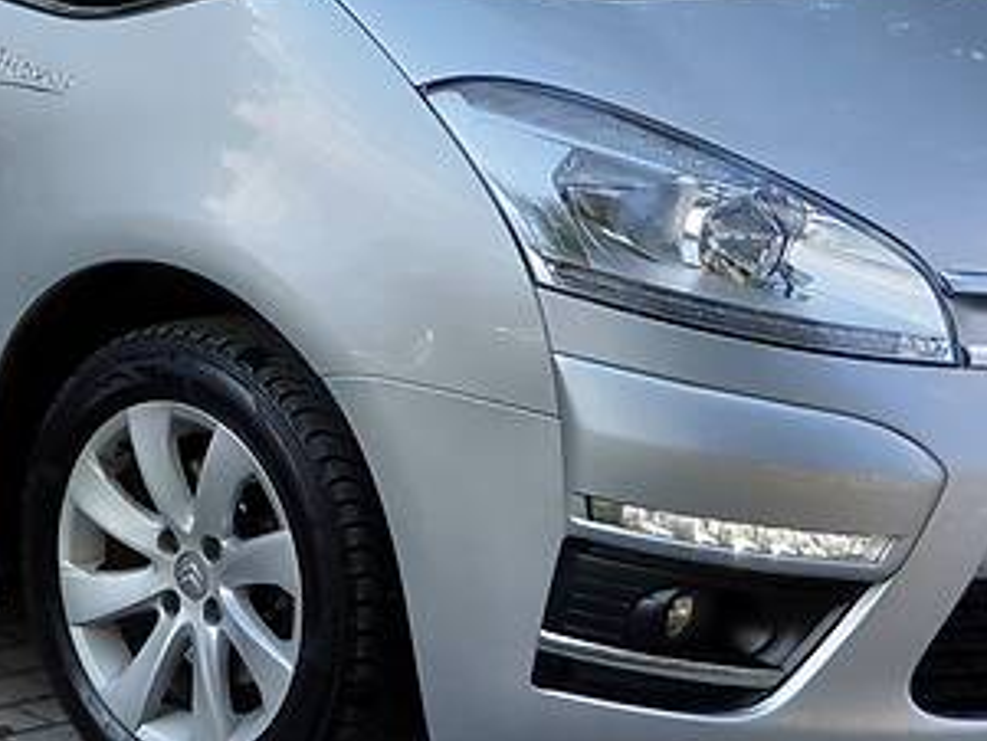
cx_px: 226
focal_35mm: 138
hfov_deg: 14.2
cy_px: 49
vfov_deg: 10.7
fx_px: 3936
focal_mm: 6
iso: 25
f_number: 2.4
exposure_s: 1/396
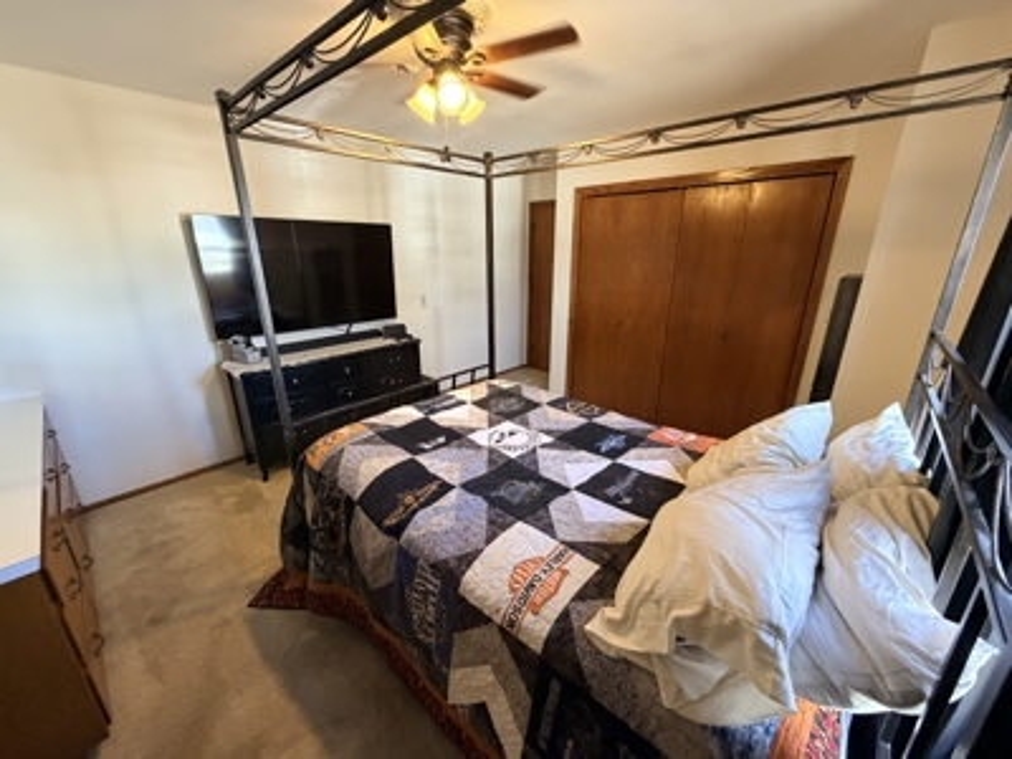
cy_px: 380
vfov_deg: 85.7
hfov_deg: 102.1
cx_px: 506
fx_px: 409
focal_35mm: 14
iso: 500
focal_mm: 2.22
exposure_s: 1/60
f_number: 2.2
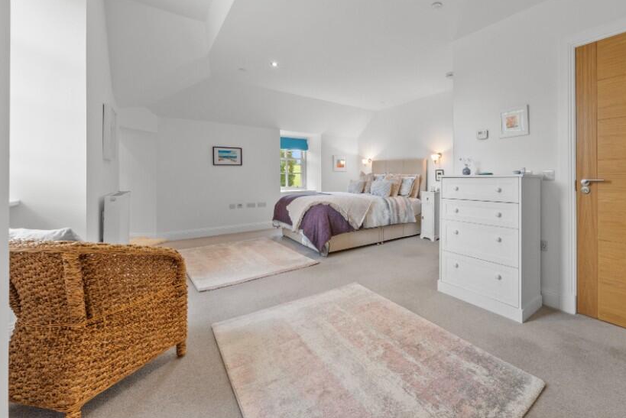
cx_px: 390
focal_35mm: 15
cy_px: 172
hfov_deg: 98.3
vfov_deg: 76.7
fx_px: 261
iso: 640
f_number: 16
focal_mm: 12
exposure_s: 1.3
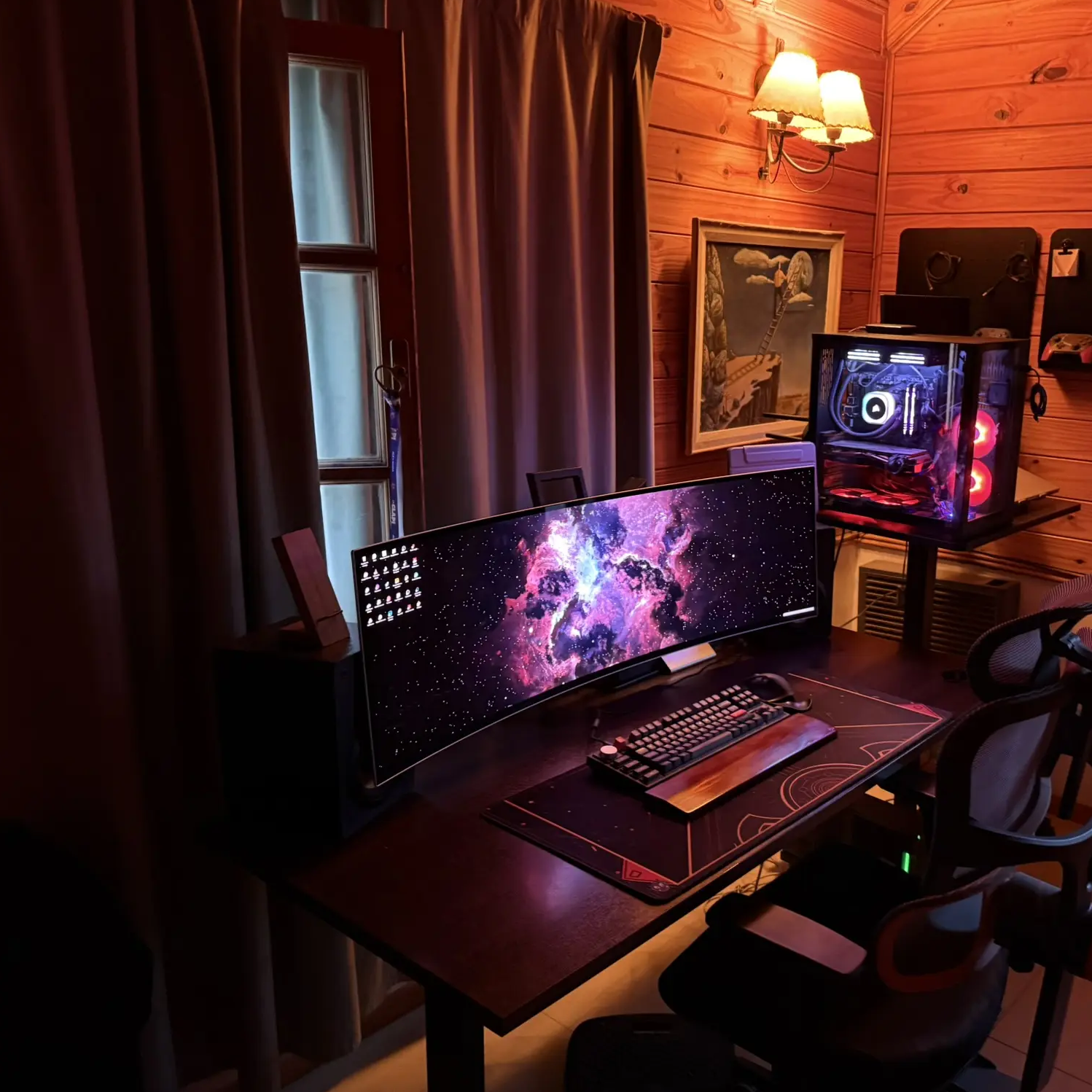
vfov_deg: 55.6
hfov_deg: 54.3
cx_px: 743
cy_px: 542
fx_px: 1035
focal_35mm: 29
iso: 1250
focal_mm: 6.76
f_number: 1.78
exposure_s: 1/30
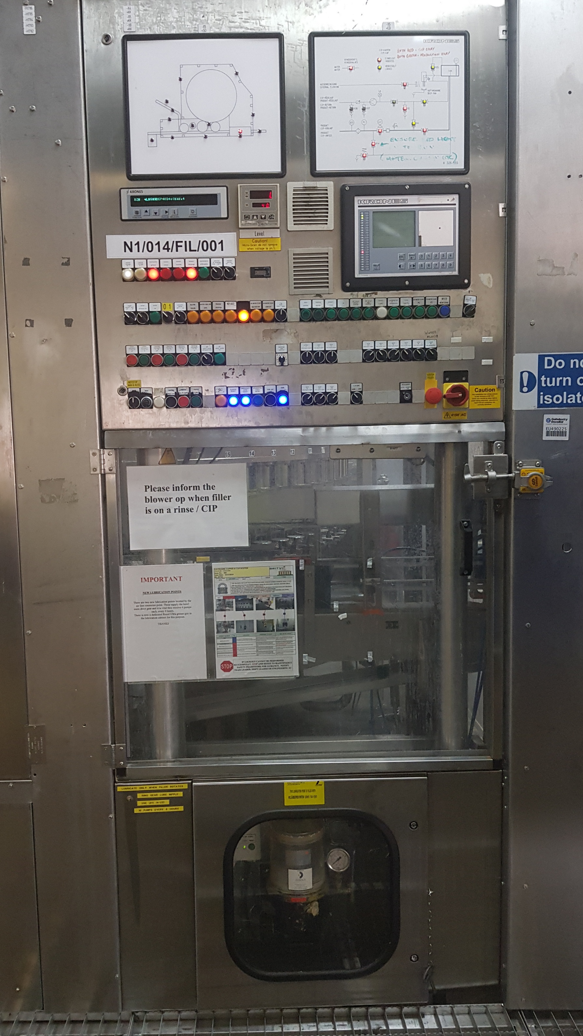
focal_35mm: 29
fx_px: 797
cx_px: 263
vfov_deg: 66.1
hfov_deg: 40.1
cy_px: 509
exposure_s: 1/50
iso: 200
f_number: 1.7
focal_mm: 4.3
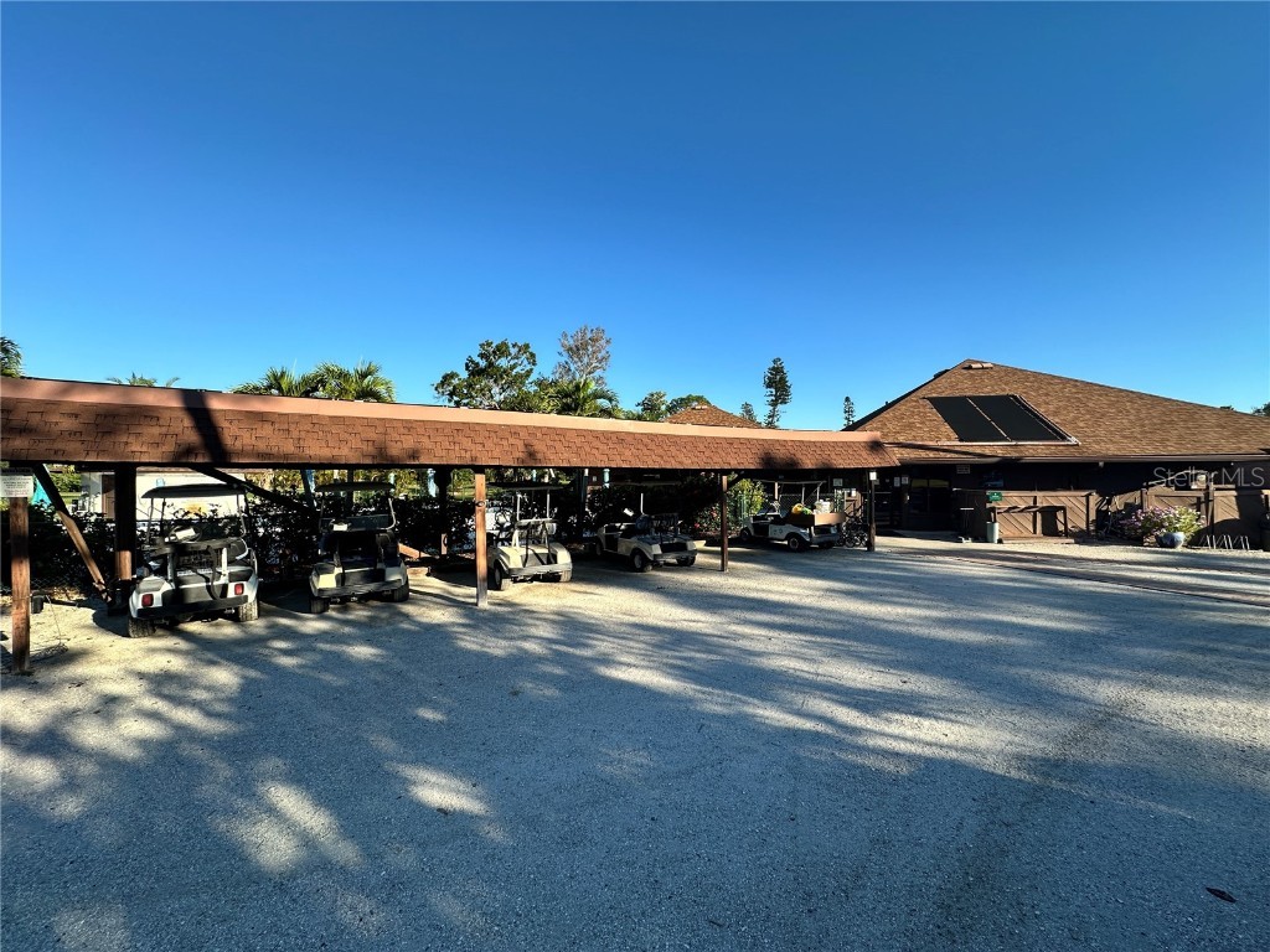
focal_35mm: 14
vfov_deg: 85.7
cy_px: 476
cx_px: 635
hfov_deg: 102.1
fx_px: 514
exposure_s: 1/1135
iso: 50
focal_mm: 2.22
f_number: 2.2
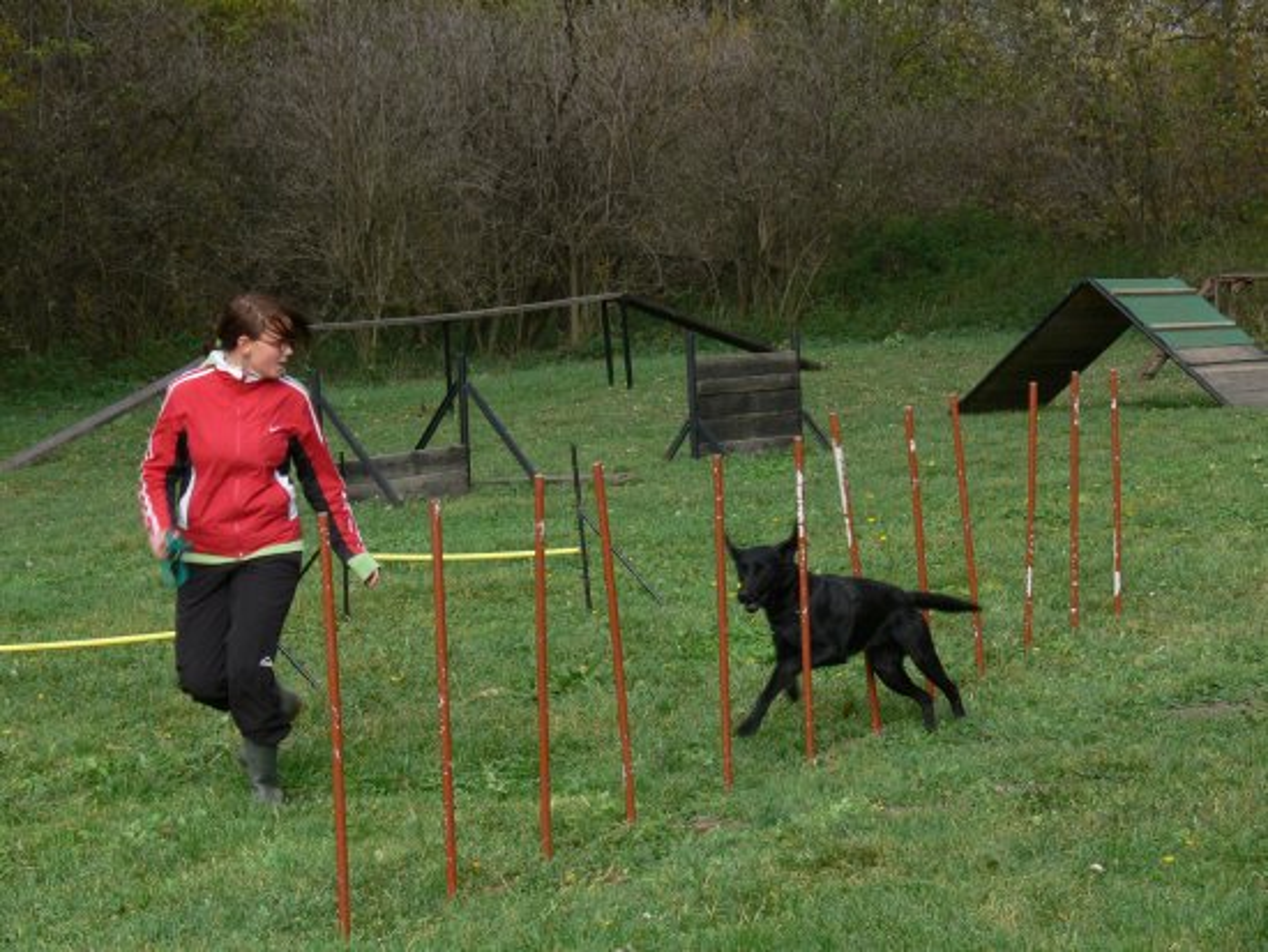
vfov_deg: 13.5
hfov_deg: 17.9
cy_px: 476
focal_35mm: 110
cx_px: 634
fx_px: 4031
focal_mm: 23.2
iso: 80
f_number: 5.6
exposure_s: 1/160
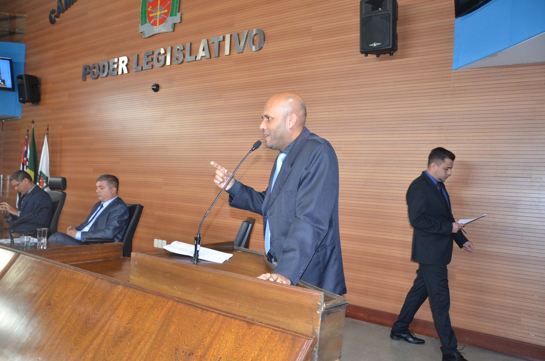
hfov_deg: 67.5
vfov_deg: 47.7
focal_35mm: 27
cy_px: 180
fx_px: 408
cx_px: 272
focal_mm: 18
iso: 800
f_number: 3.5
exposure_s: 1/60
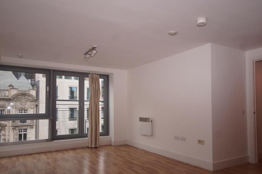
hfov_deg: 68.1
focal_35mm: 27
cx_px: 141
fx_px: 193
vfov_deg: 48.4
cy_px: 101
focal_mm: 15
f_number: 5
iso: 125
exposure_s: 1/60
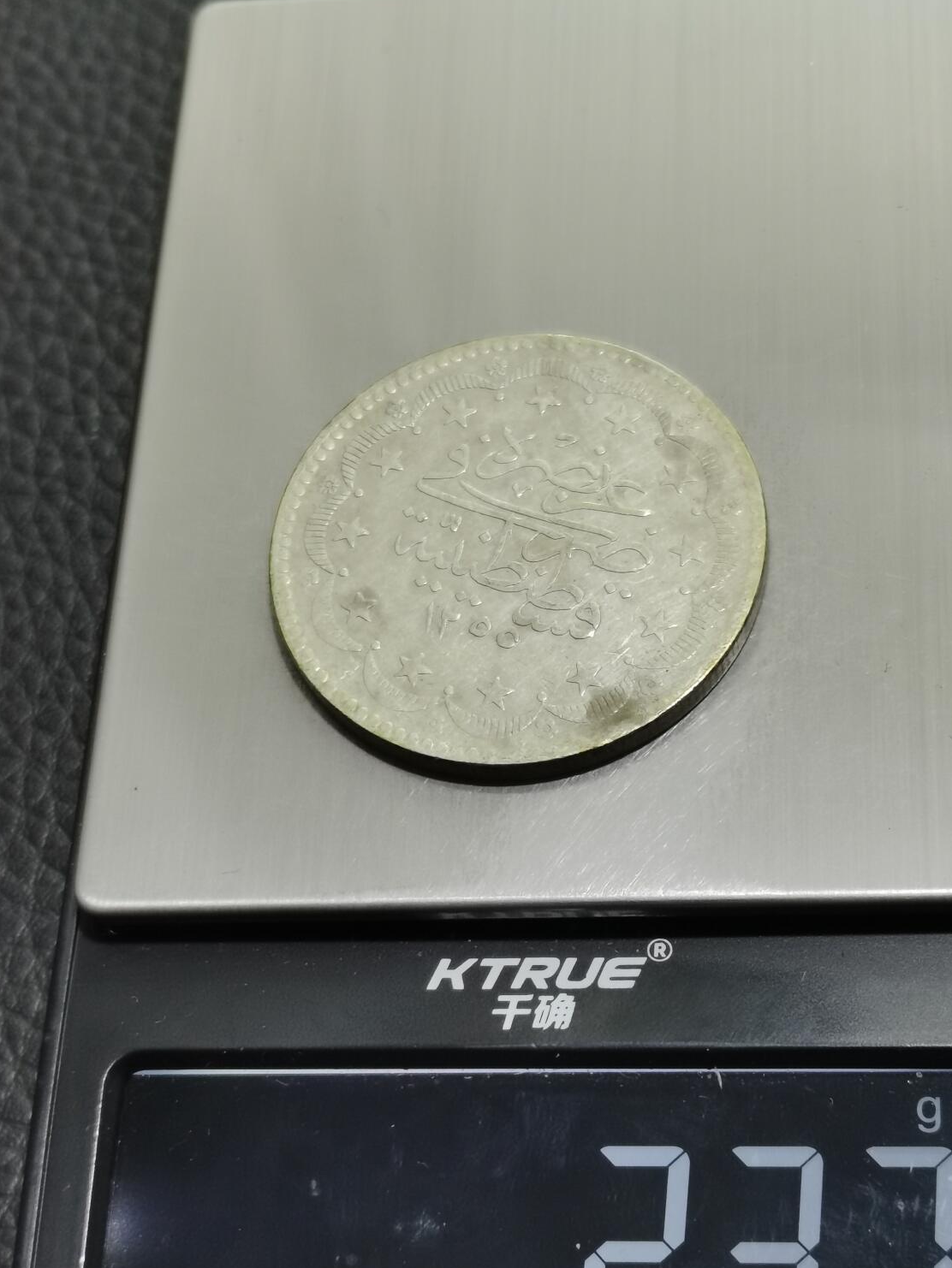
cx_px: 542
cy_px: 680
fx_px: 2493
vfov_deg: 28.5
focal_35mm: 68
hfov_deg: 21.6
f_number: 1.8
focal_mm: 5.58
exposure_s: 1/120
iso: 100
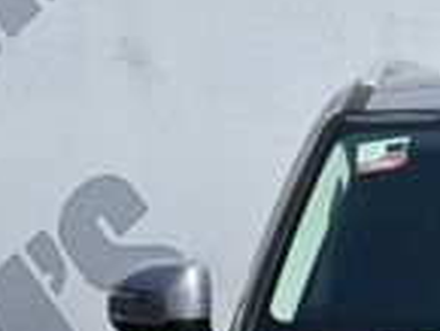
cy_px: 537
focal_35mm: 242
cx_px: 662
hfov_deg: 8.0
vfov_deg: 6.1
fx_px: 3079
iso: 110
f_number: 5.6
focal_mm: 38
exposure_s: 1/250
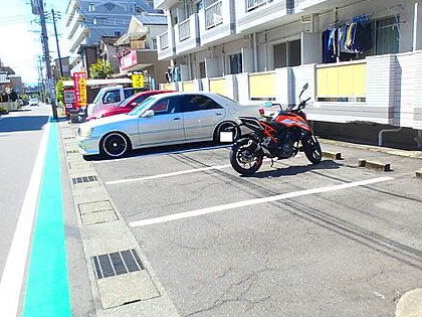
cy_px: 175
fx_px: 390
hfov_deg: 56.7
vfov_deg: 44.1
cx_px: 232
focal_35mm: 32
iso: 125
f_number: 3.5
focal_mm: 3.7
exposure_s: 1/640
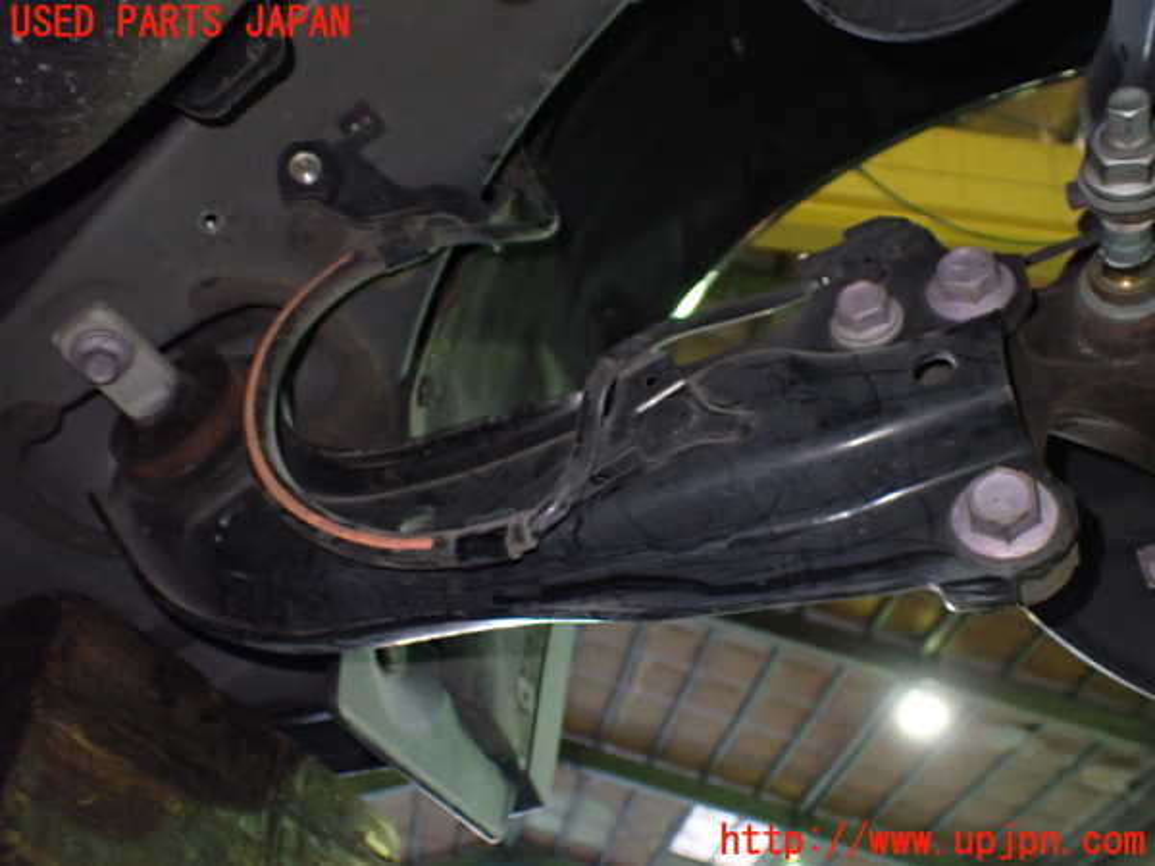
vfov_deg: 46.8
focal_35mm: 30
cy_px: 433
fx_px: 1001
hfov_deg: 60.0
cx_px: 578
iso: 800
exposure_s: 1/30
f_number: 2.3
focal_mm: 5.4
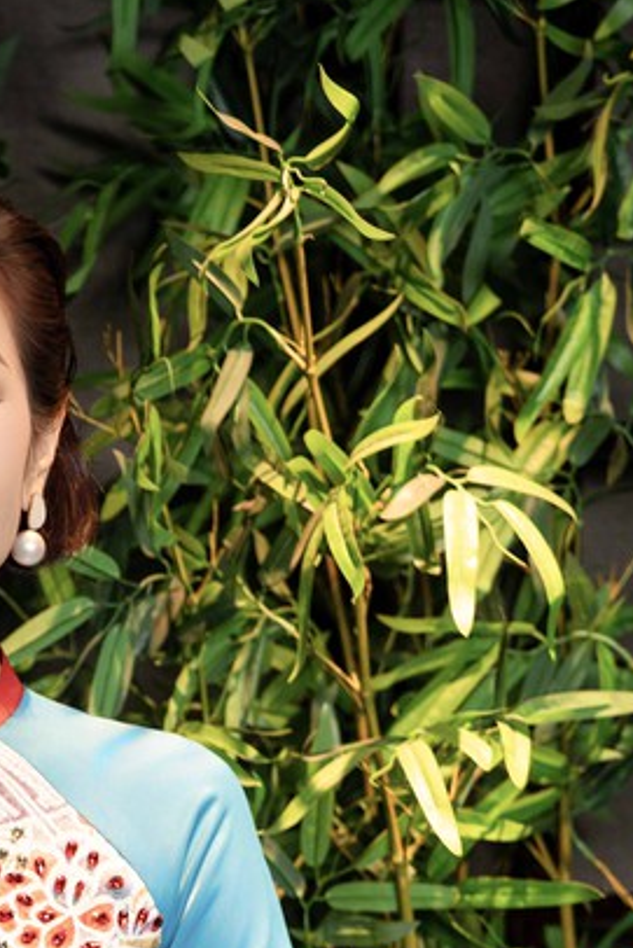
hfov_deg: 8.8
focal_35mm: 156
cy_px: 1016
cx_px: 0
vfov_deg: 12.9
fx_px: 4111
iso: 640
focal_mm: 66
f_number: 2.8
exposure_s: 1/60
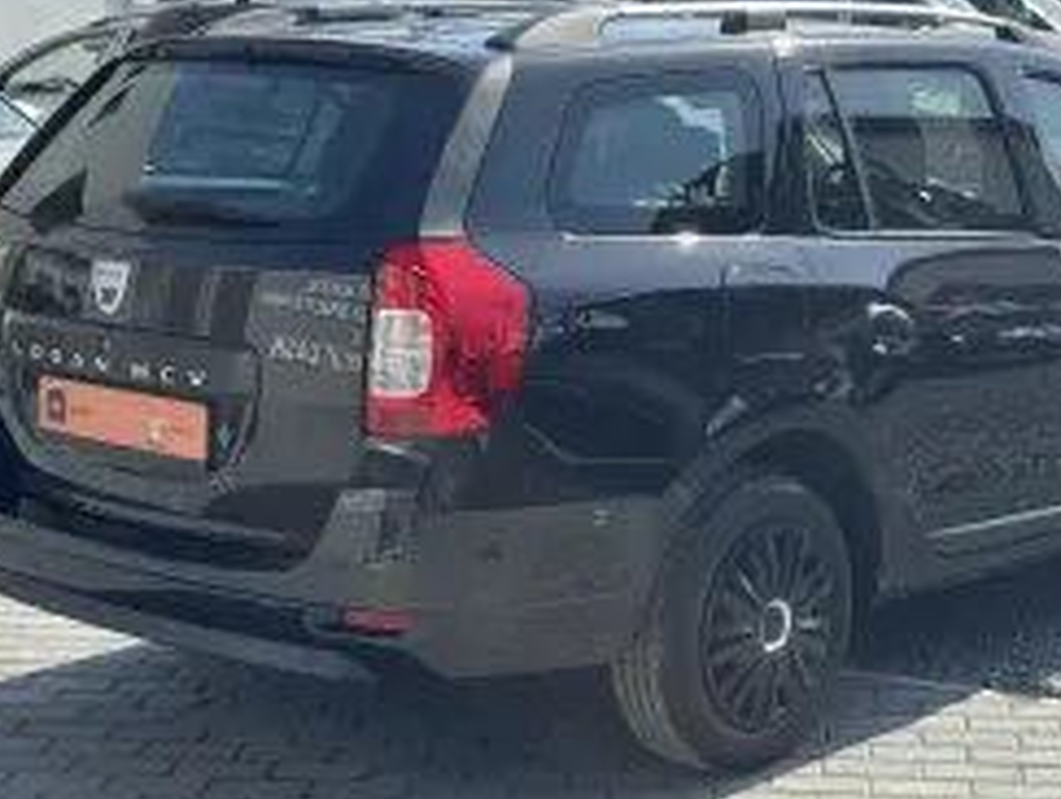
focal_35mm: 71
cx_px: 681
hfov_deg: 27.2
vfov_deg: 20.7
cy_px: 279
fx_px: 2179
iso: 64
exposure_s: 1/1984
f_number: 1.78
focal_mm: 6.76
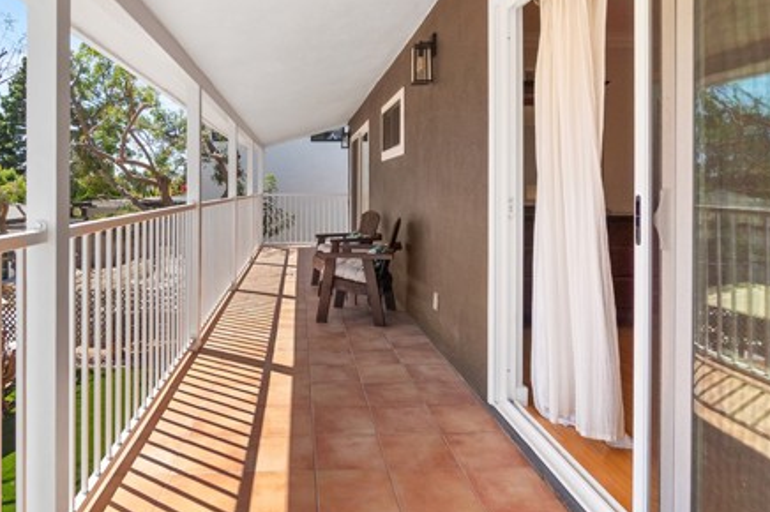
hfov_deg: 77.8
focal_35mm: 22
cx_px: 313
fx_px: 470
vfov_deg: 56.4
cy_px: 191
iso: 100
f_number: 7.1
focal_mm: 10
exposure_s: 1/500
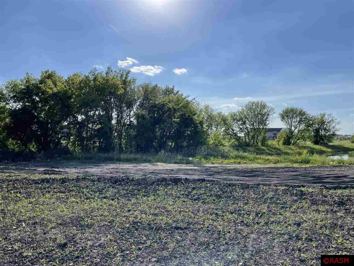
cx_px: 177
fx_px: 266
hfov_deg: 67.3
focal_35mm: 26
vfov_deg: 53.1
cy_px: 133
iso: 32
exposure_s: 1/6494
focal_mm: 4.2
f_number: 1.6
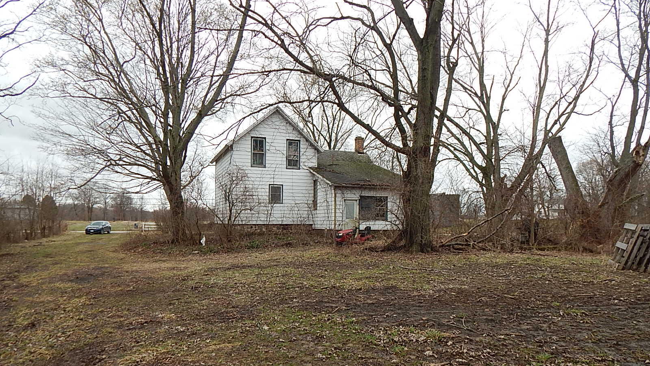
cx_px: 325
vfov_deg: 47.4
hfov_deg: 76.3
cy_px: 224
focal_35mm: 24
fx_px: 414
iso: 125
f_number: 3
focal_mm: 4
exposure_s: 1/400
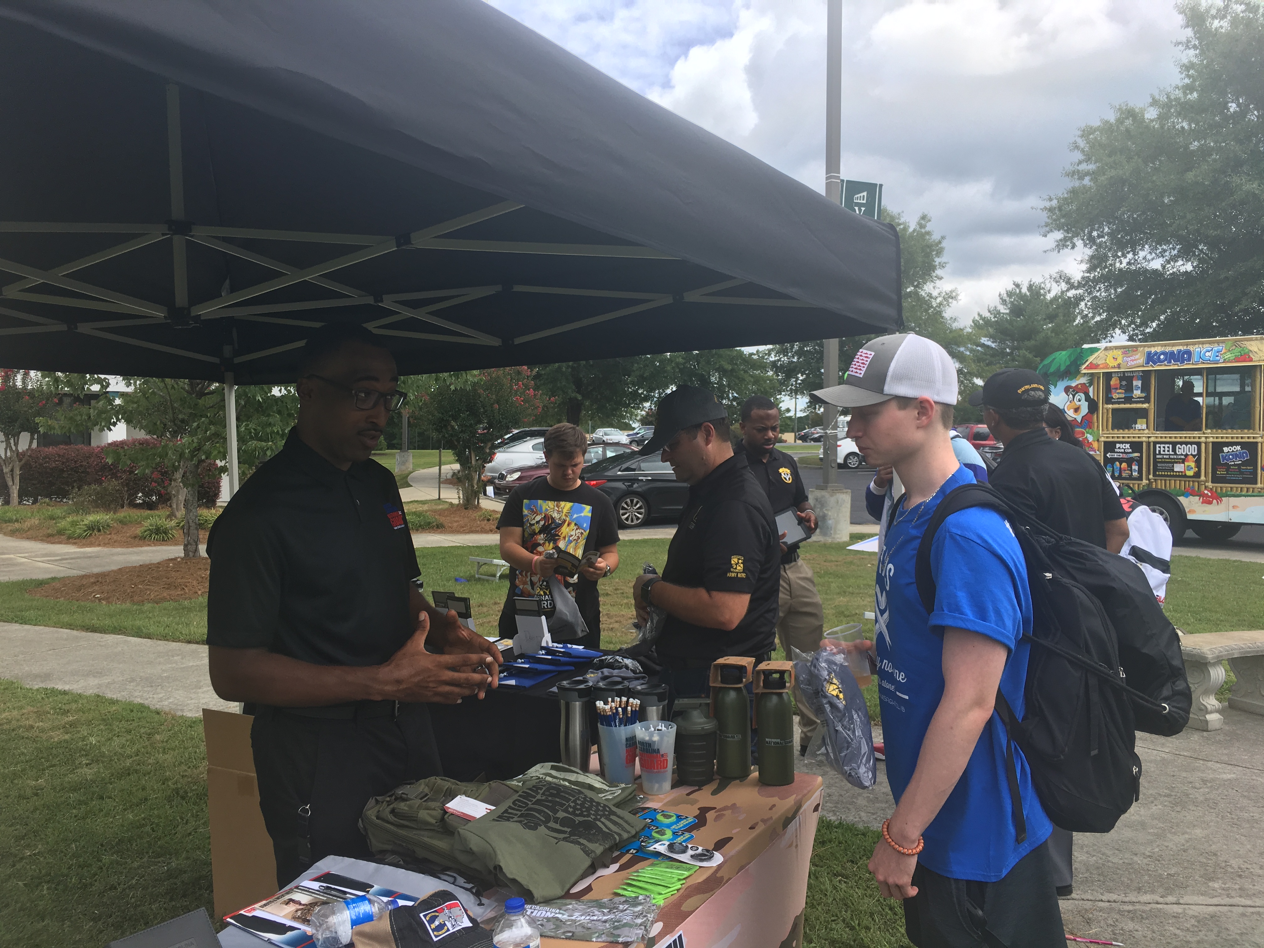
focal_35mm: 29
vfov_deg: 48.2
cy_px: 474
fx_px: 1059
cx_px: 632
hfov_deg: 61.7
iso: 25
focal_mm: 4.15
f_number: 2.2
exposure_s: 1/761
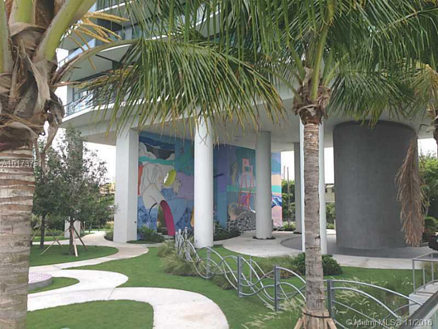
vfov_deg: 42.9
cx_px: 219
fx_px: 418
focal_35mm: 33
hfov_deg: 55.4
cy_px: 164
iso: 50
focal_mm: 4.12
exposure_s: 1/471
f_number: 2.4
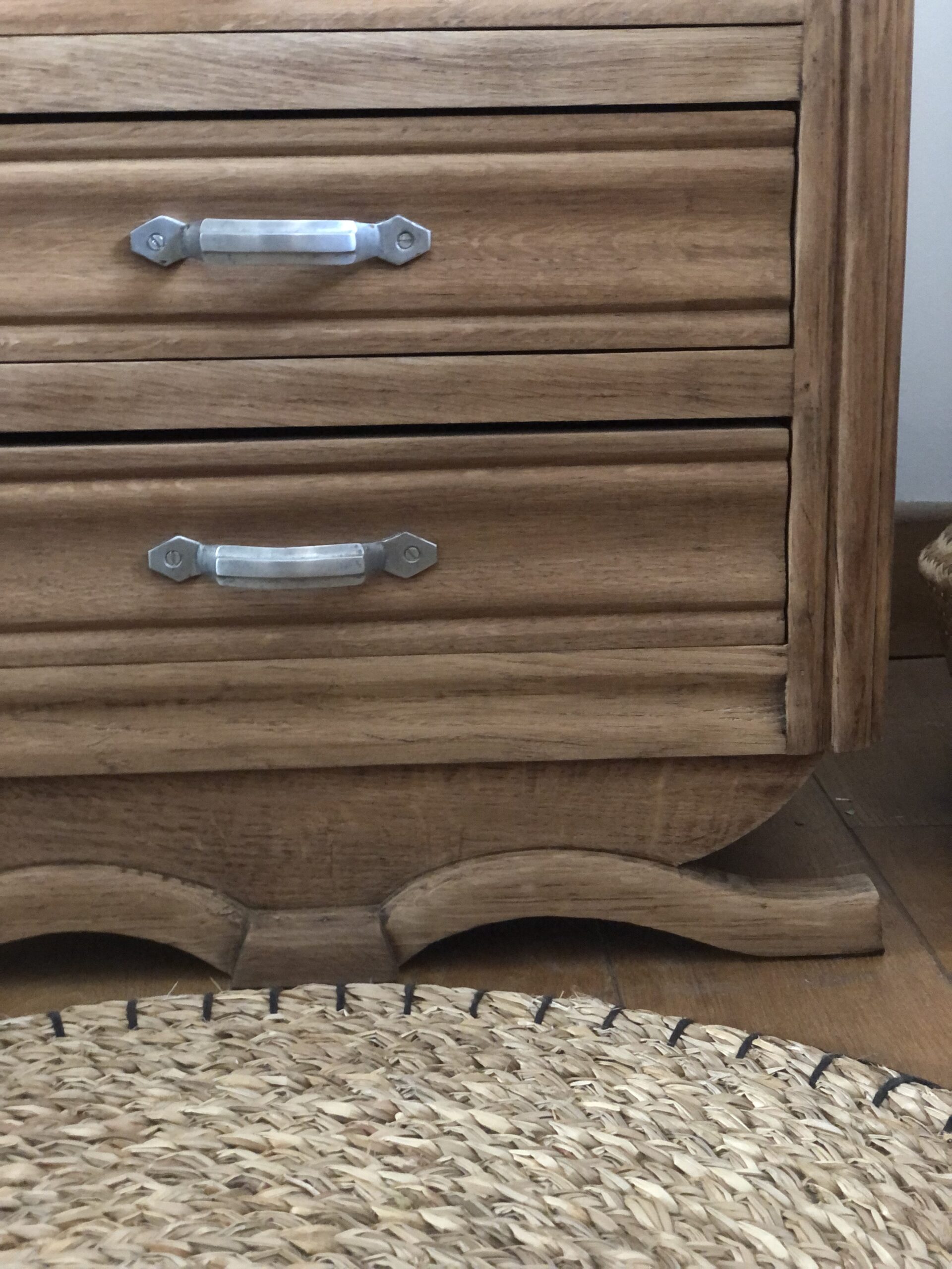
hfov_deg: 28.0
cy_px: 634
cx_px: 476
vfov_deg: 36.8
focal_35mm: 52
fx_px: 1907
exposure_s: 1/8
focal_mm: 6
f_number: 2.4
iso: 250
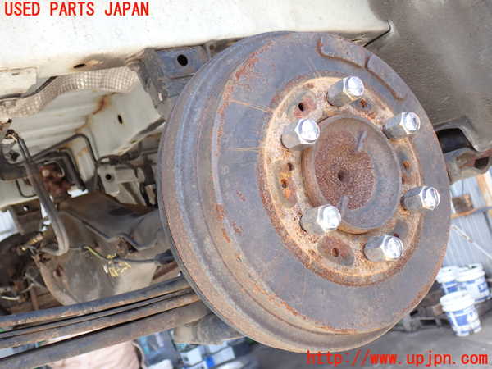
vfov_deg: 37.7
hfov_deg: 49.0
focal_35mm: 38
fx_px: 540
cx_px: 246
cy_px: 184
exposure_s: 1/100
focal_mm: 6.83
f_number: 2.7
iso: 100
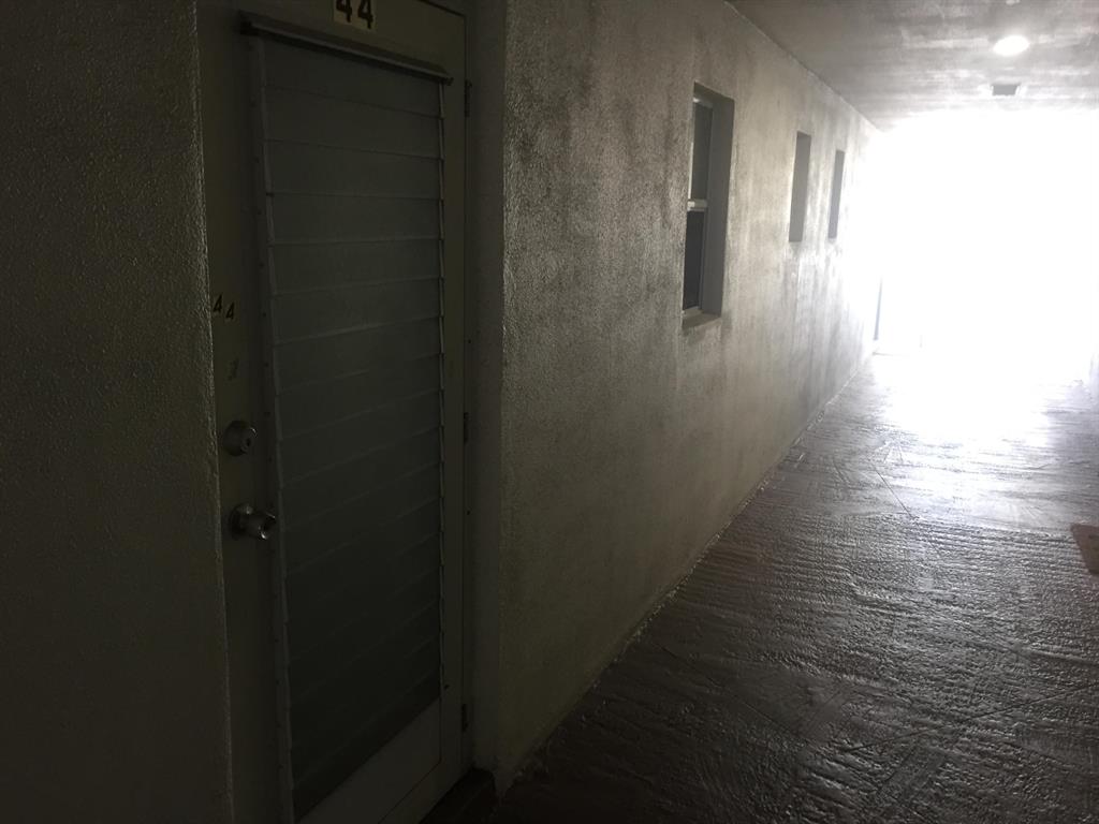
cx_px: 550
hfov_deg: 61.7
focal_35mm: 29
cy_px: 412
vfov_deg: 48.2
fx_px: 921
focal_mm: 4.15
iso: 100
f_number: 2.2
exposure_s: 1/30
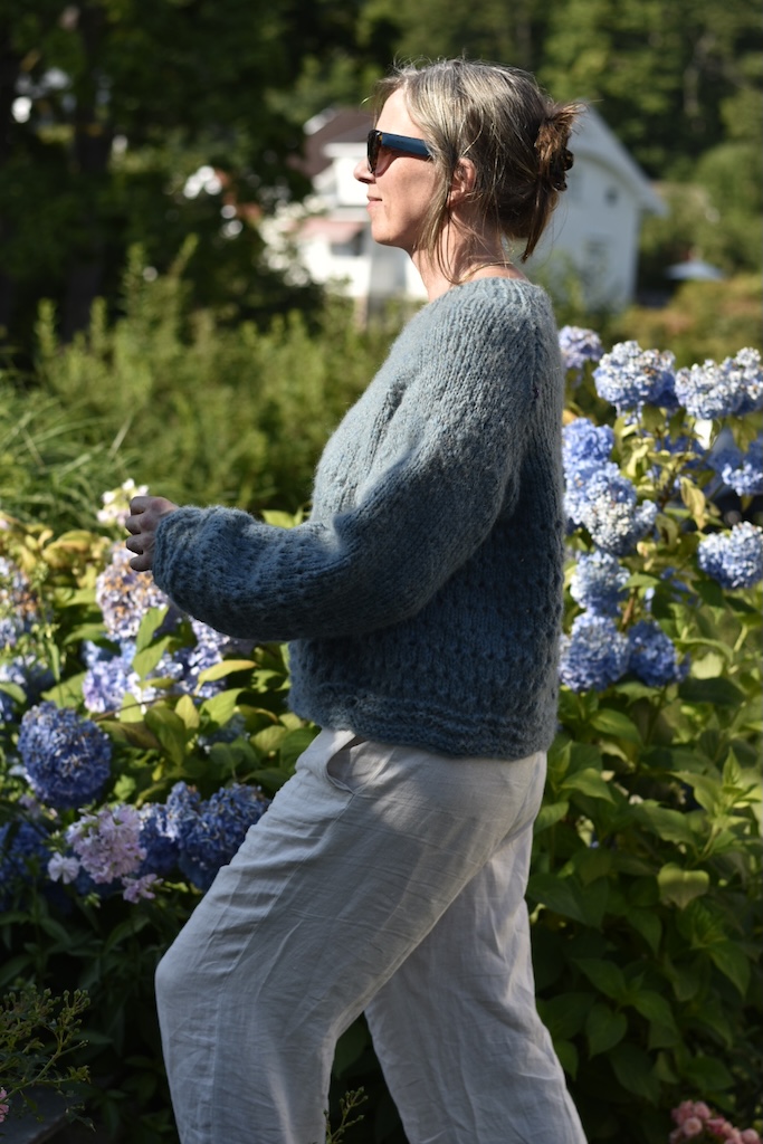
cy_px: 572
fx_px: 2383
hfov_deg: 18.2
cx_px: 382
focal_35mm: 75
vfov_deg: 27.0
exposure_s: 1/1600
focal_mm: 50
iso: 100
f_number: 2.8
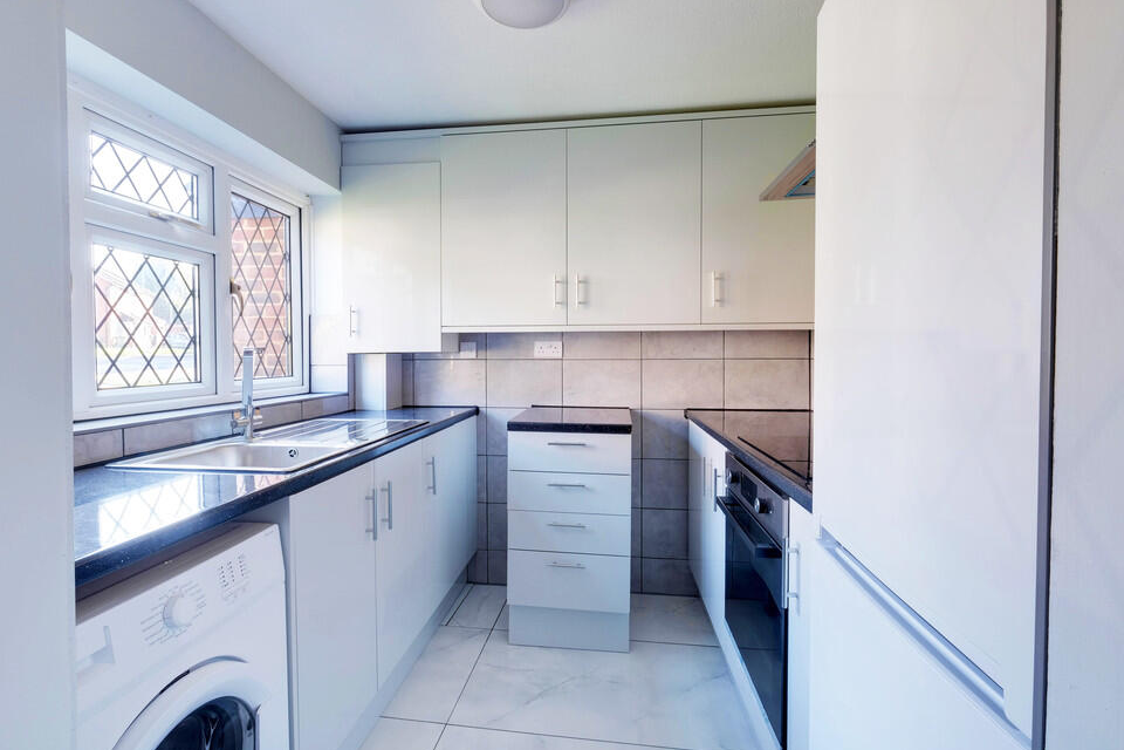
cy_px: 370
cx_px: 543
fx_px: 500
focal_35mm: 16
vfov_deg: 73.7
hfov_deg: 96.7
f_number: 10
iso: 400
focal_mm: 10
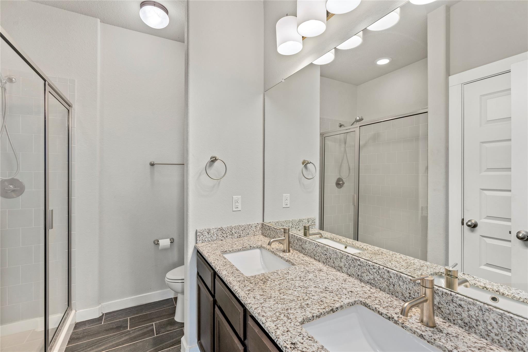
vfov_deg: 73.7
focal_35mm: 16
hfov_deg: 96.7
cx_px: 264
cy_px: 176
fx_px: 235
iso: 320
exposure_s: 1/2.5
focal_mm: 16
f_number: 8
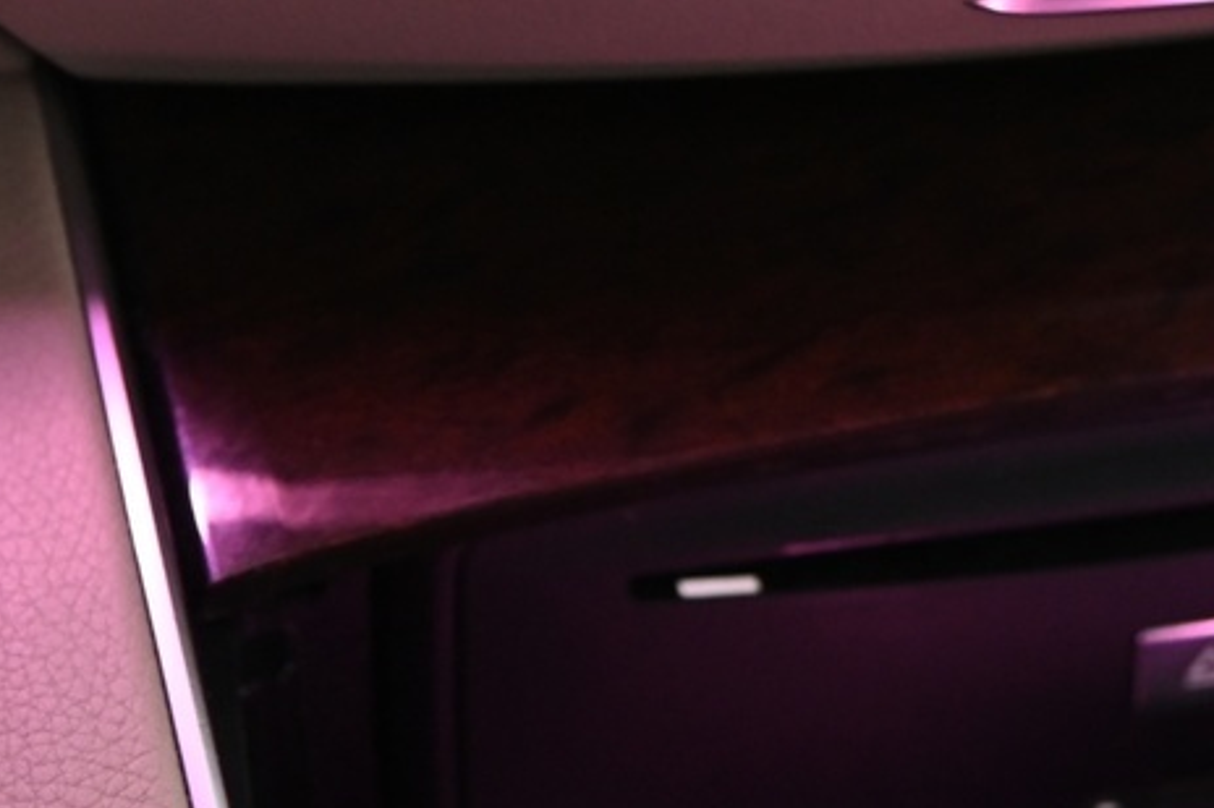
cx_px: 1120
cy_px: -348
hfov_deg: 15.2
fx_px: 4483
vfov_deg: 10.0
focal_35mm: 133
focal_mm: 38
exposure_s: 1/20
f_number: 4
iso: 2000
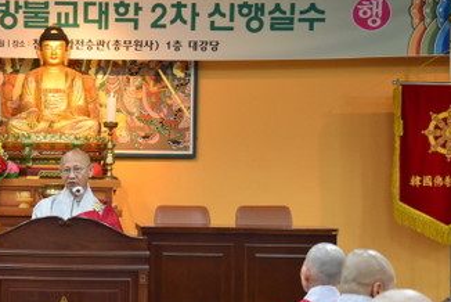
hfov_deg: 16.3
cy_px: 170
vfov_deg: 11.0
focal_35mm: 125
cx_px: 89
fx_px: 1567
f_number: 4.8
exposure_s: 1/60
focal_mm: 68
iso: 1400
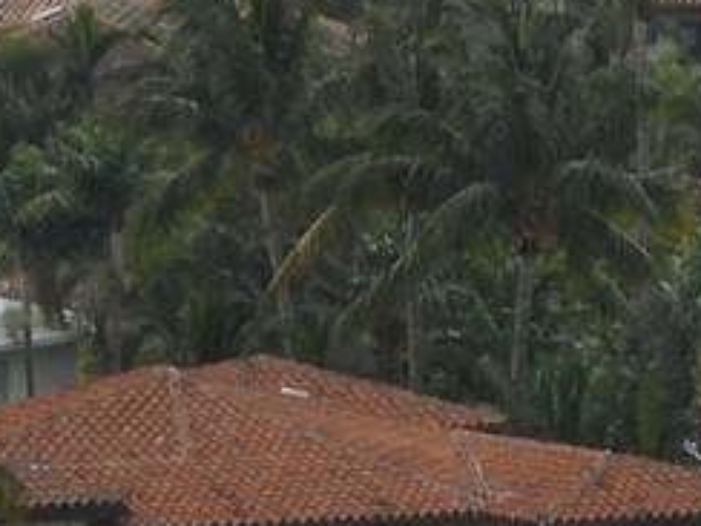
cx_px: 1063
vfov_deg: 1.9
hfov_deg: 2.6
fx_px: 15512
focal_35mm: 766
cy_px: -135
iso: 80
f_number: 5.9
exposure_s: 1/250
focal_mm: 20.9
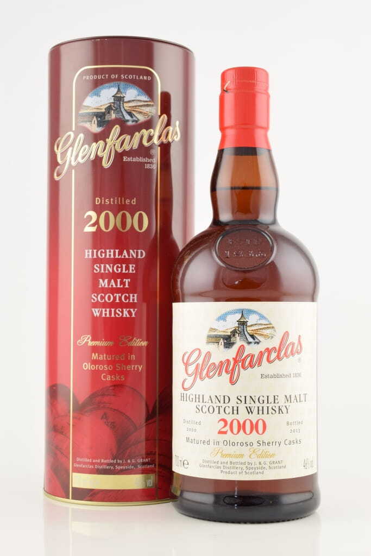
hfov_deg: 22.6
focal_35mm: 60
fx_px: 927
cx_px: 186
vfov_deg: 33.4
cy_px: 278
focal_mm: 40
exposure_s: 1/10
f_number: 10
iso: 100
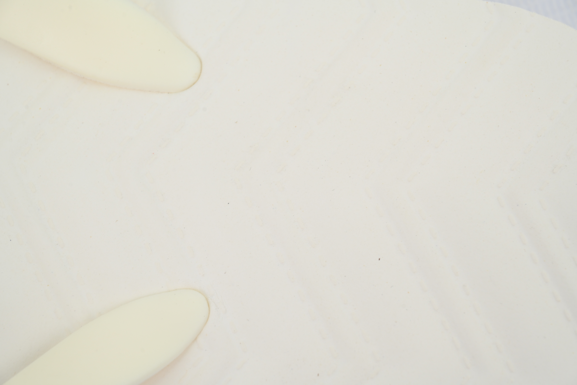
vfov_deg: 11.4
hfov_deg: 17.1
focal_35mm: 120
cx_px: 288
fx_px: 1923
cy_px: 192
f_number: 11
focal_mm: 120
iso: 400
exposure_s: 1/100
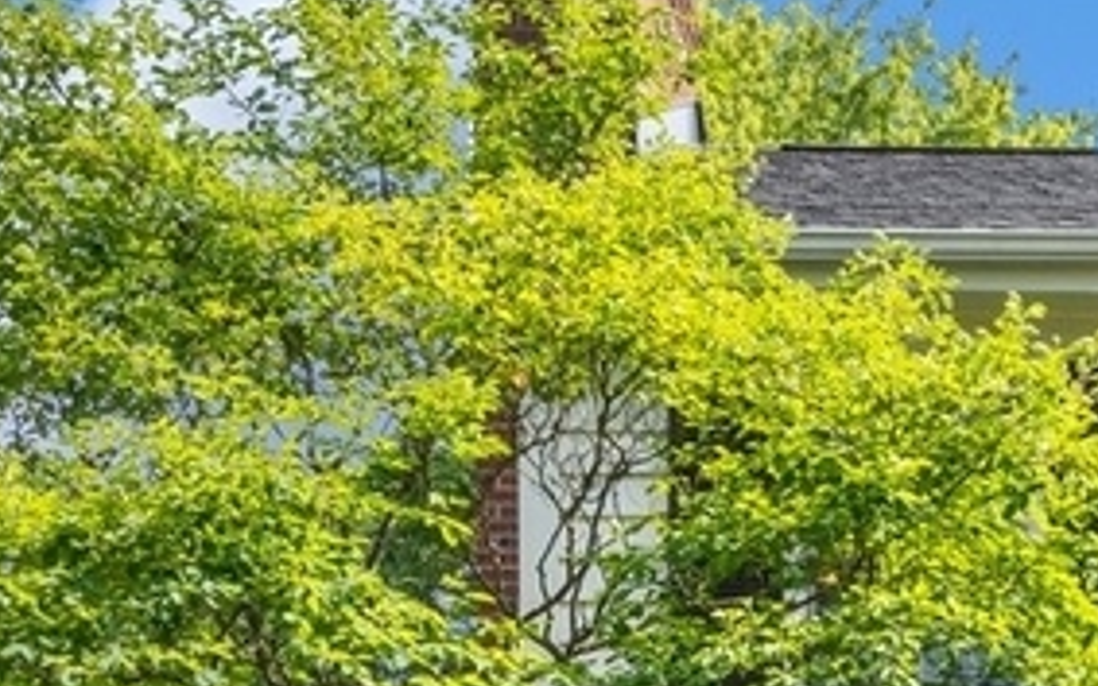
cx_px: 1750
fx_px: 4011
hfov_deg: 14.3
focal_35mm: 134
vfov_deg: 9.1
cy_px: 1446
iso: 200
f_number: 9.5
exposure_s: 1/250
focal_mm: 23
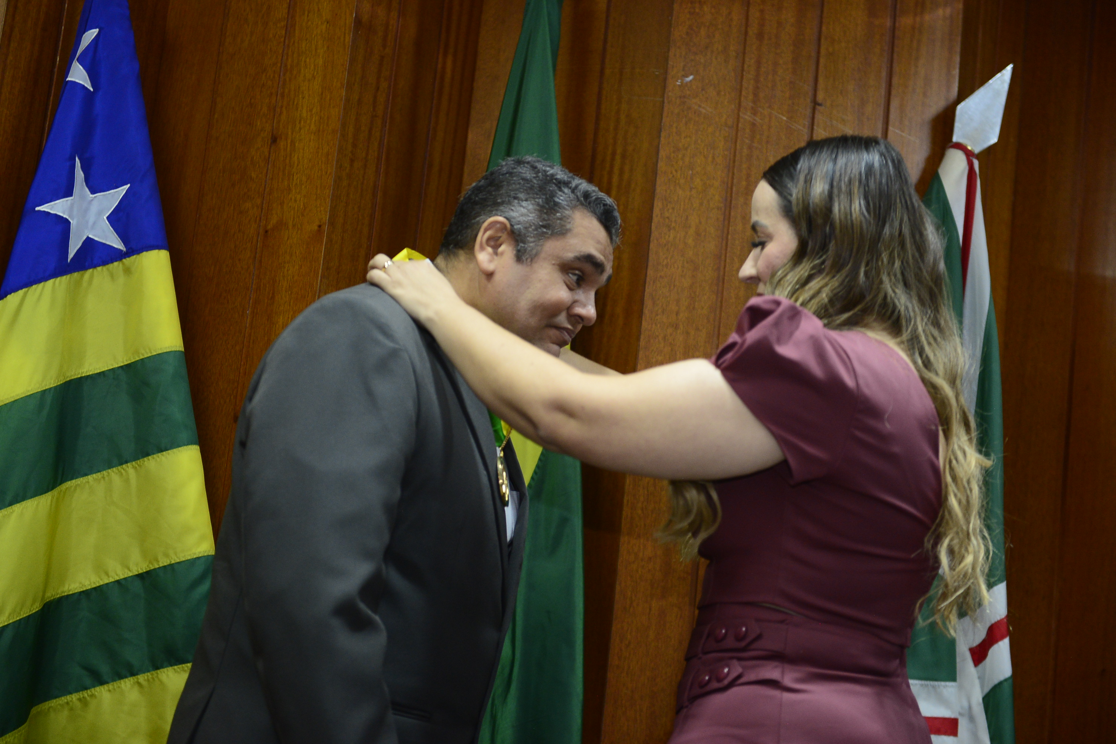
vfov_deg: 19.2
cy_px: 369
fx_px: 2201
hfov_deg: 28.5
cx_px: 560
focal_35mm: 71
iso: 2000
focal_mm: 70
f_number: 2.8
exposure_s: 1/125
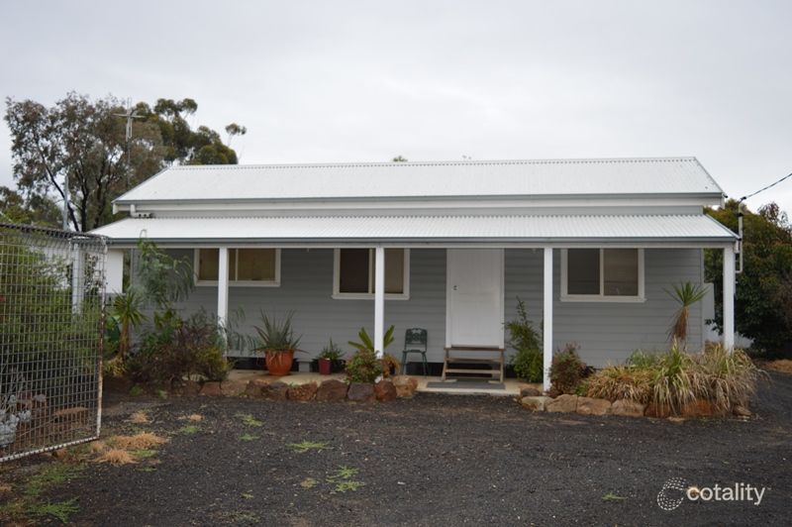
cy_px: 264
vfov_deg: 38.3
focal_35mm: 34
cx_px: 396
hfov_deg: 55.1
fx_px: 758
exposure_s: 1/125
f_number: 4
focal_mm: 23
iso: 200
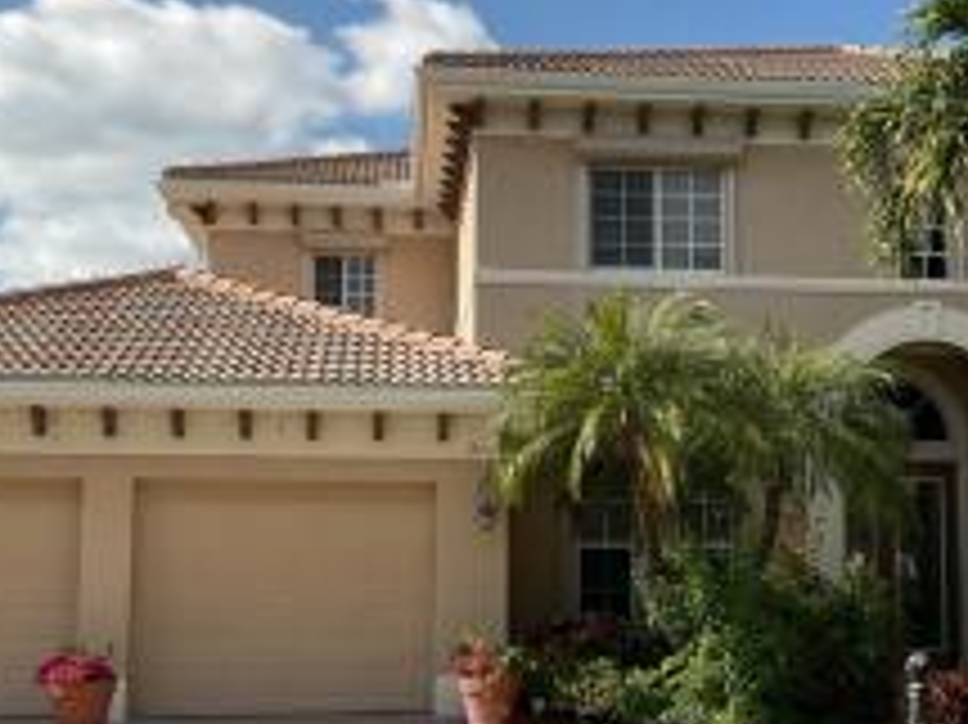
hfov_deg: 35.4
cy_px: 432
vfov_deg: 27.0
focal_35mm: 54
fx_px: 1509
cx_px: 581
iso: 16
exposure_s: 1/2141
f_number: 1.8
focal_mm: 3
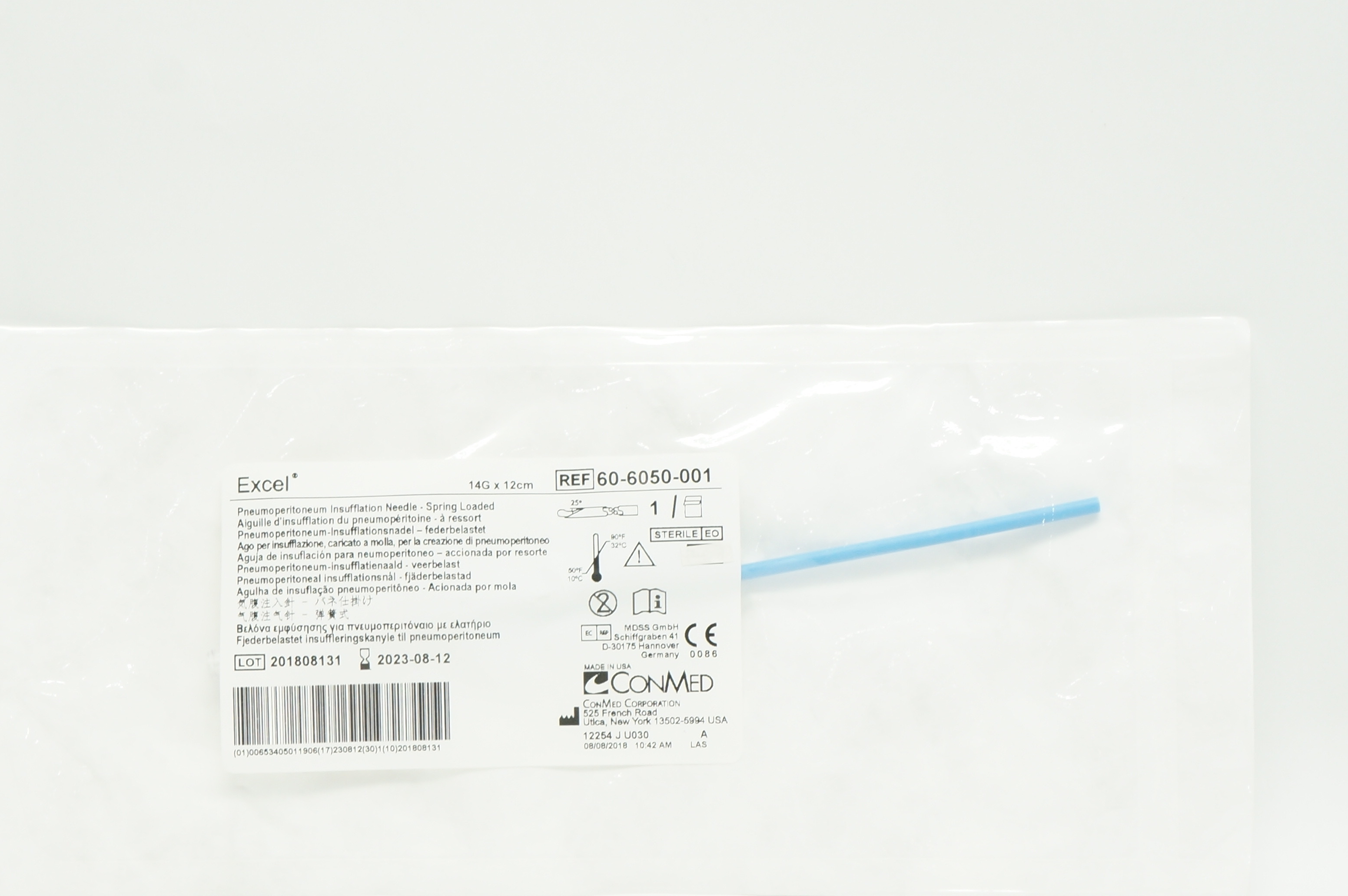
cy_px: 599
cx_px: 542
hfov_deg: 26.6
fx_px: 2843
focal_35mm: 76
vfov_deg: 17.9
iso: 400
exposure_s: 1/25
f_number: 9
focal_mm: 32
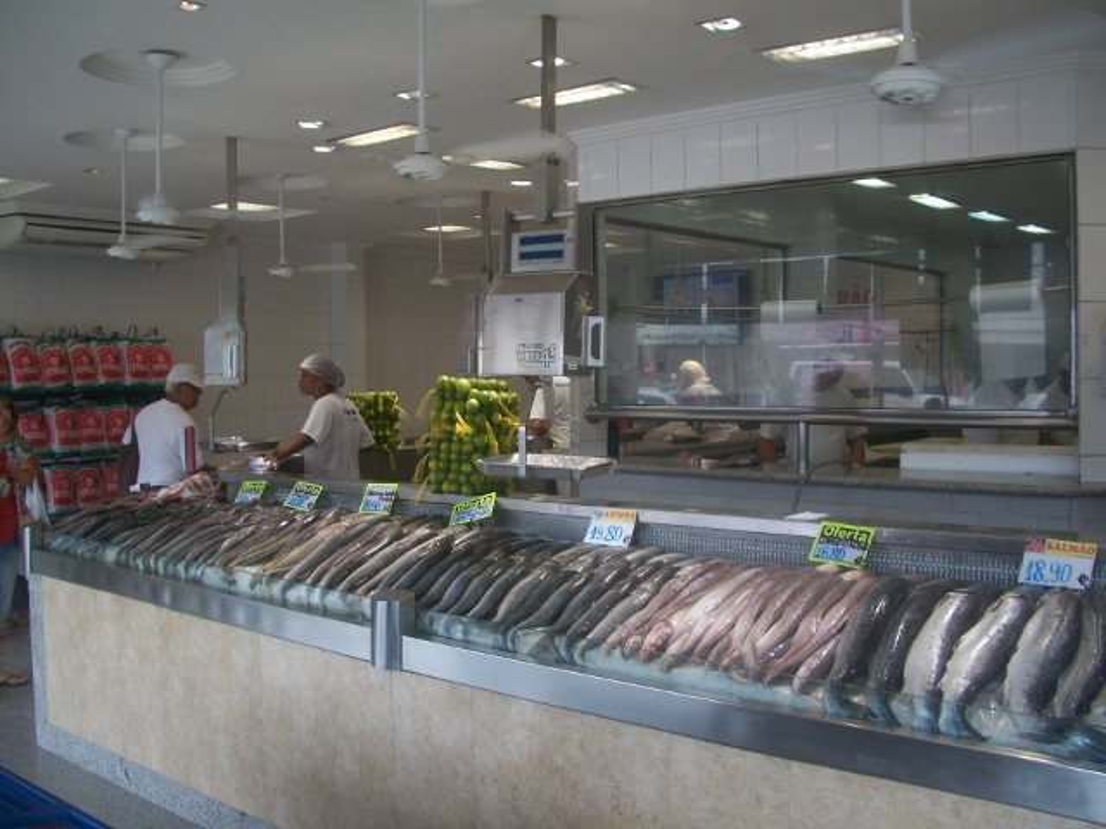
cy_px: 414
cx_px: 553
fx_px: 1118
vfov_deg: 40.7
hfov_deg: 52.6
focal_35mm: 35
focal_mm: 6.3
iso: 80
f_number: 3.1
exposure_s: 1/80
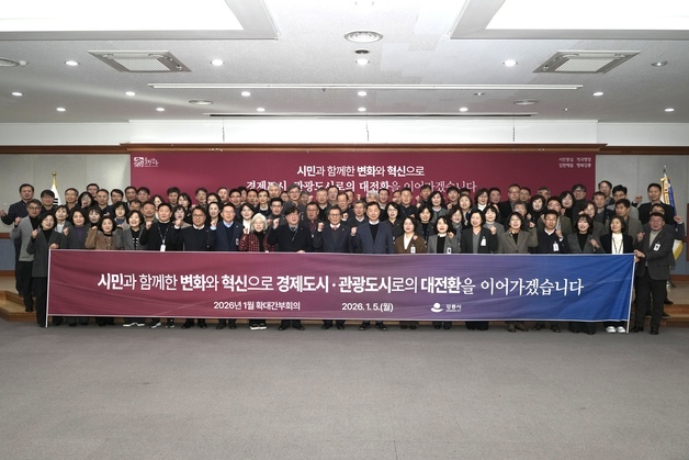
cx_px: 344
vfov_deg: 45.0
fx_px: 555
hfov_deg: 63.6
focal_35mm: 29
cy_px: 230
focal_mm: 29
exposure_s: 1/125
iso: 1000
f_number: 5
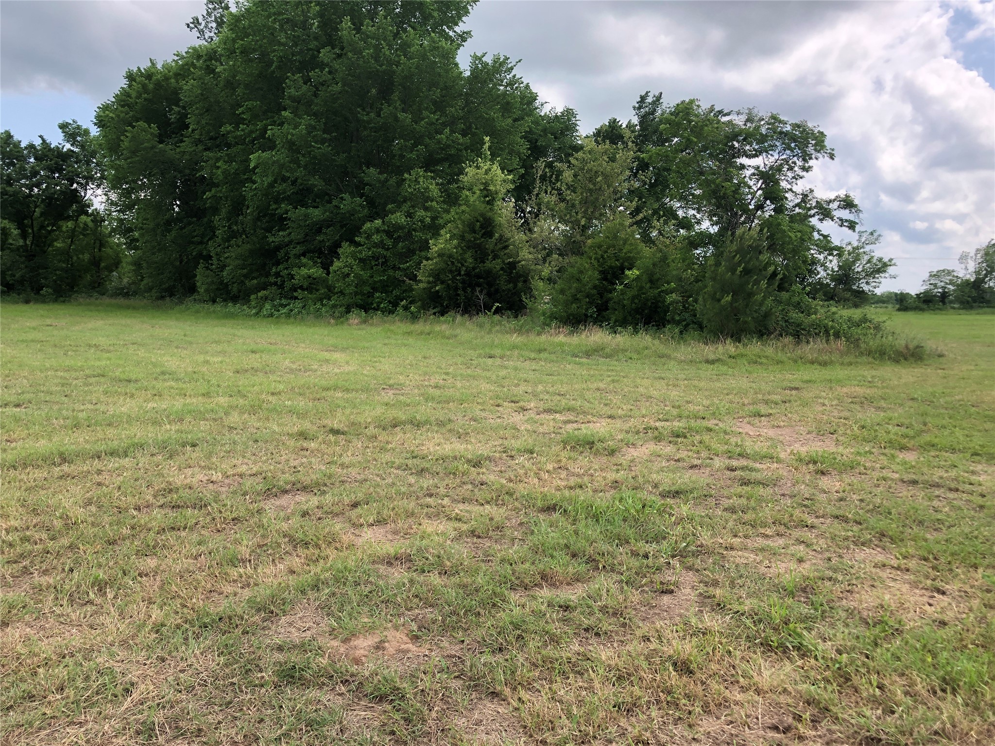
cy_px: 373
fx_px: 805
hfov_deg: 63.4
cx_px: 498
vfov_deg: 49.7
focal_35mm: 28
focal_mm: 4
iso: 20
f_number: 1.8
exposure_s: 1/714
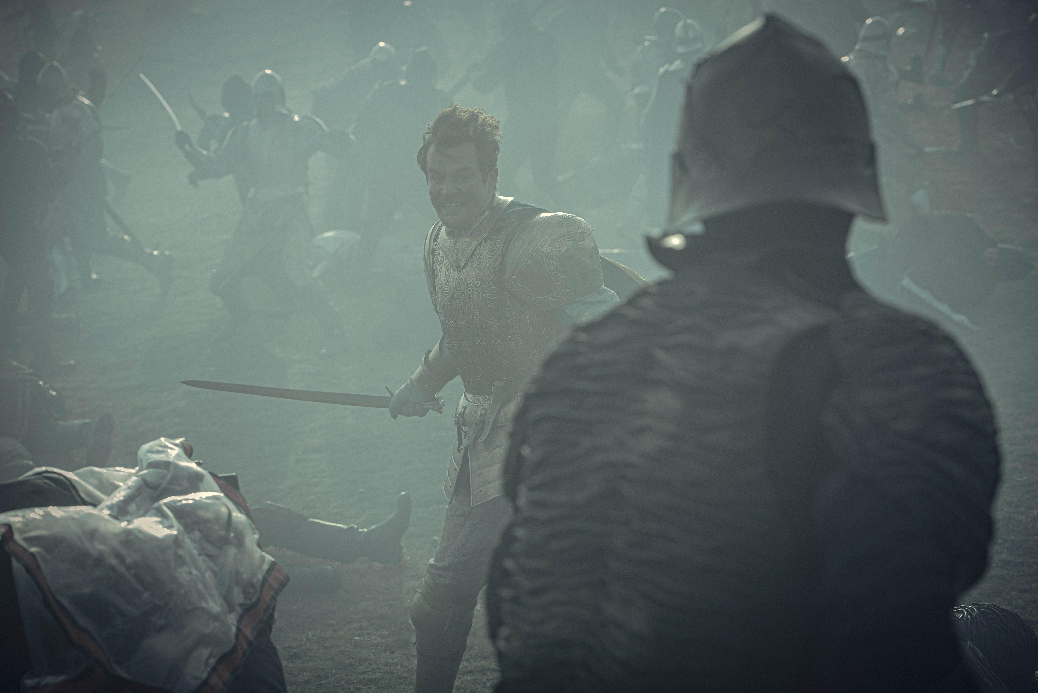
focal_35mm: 78
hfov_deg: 26.0
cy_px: 346
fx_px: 2250
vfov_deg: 17.5
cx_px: 519
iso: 250
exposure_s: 1/1000
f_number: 4
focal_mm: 78
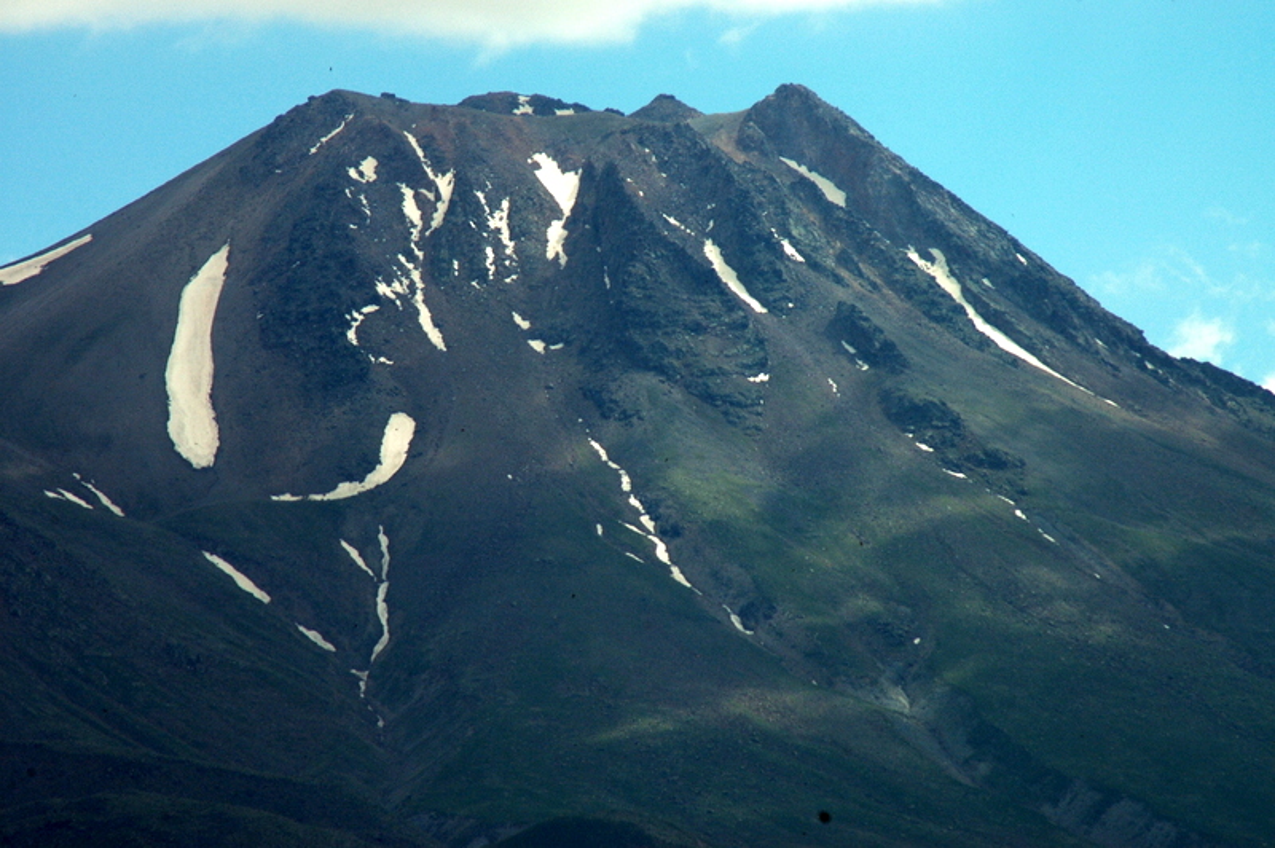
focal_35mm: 450
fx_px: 15924
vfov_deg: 3.0
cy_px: 424
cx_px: 638
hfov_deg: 4.6
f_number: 10
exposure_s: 1/500
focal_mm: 300
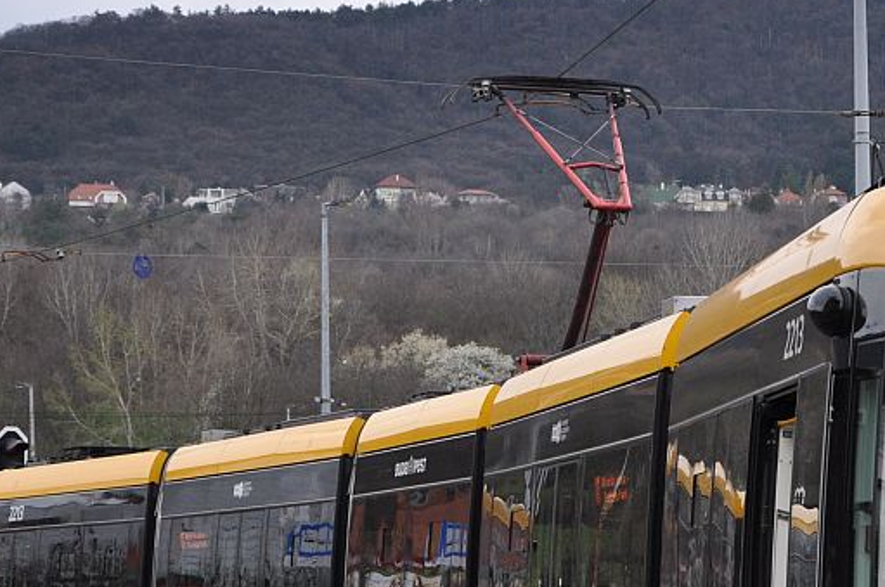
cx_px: 764
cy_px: 485
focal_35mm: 151
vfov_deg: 9.0
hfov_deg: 13.5
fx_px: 3706
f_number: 4.8
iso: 640
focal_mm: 48
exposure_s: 1/1000
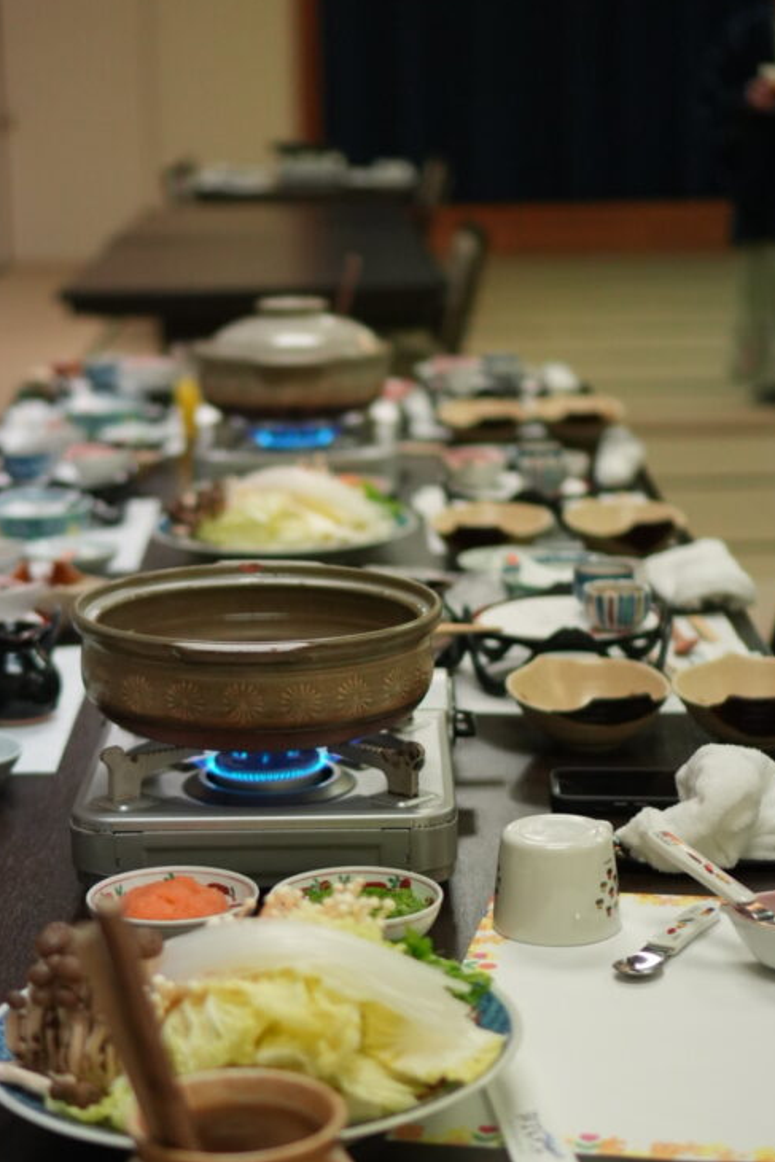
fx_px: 2379
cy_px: 667
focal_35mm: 74
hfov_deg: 18.5
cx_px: 299
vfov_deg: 27.4
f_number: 1.8
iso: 1000
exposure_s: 1/400
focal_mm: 35
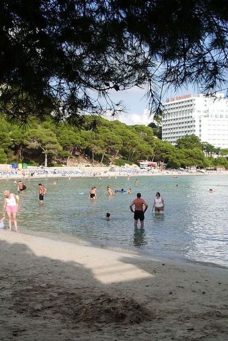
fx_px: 465
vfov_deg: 40.3
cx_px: 112
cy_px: 170
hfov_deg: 27.6
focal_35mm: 49
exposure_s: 1/400
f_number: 4.3
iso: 50
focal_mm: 5.8
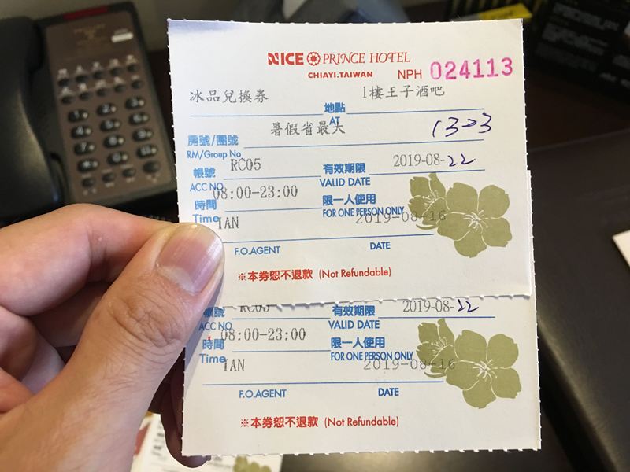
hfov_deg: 61.7
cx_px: 315
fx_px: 528
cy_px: 236
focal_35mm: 29
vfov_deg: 48.2
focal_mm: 4.15
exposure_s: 1/15
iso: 80
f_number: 2.2
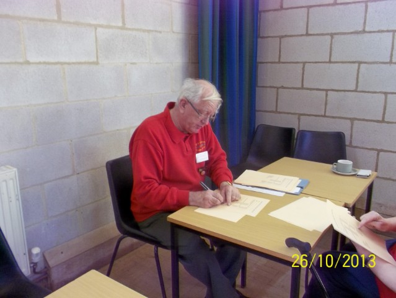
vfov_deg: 48.3
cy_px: 149
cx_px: 198
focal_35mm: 29
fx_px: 332
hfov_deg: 61.6
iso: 160
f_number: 3.3
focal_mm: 4.1
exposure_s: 1/25
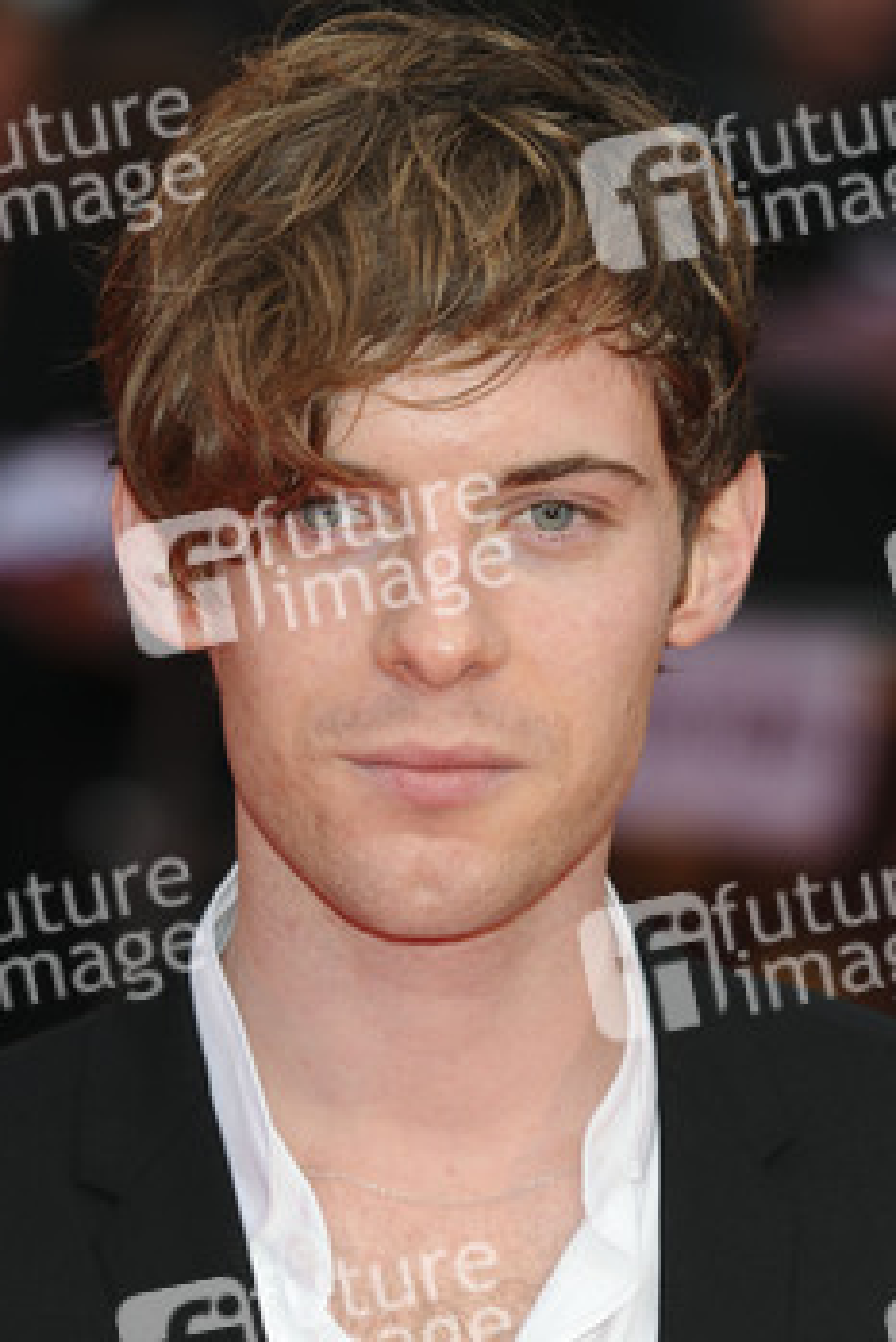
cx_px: 429
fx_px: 9307
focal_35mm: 250
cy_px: 758
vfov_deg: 8.2
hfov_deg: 5.5
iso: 400
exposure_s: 1/160
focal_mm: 145
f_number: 5
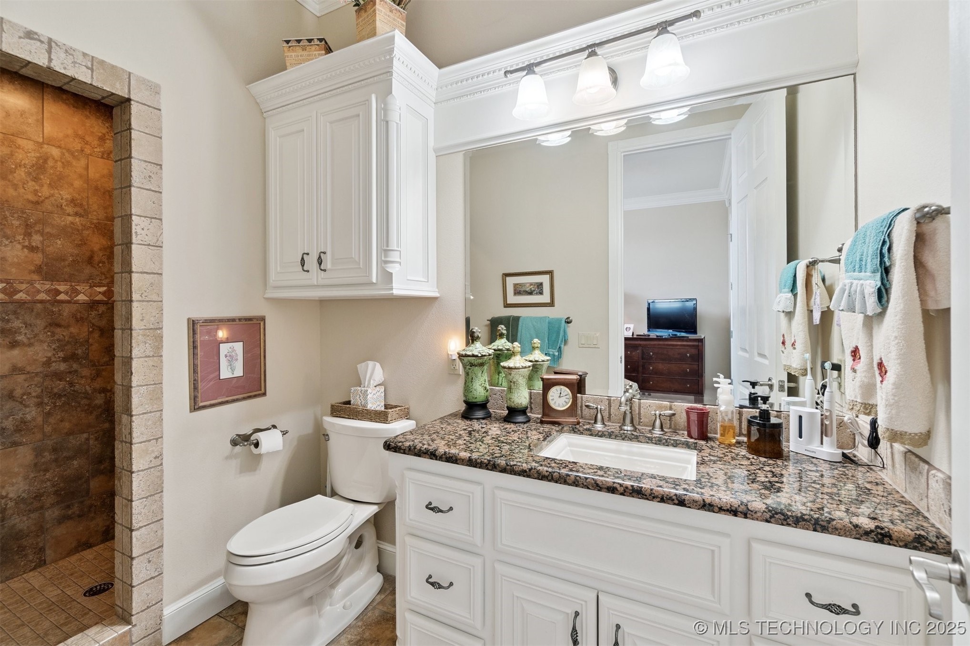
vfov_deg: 77.3
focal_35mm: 15
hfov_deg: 100.4
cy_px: 323
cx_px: 485
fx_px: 404
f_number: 6.3
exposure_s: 1/40
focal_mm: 10
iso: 200
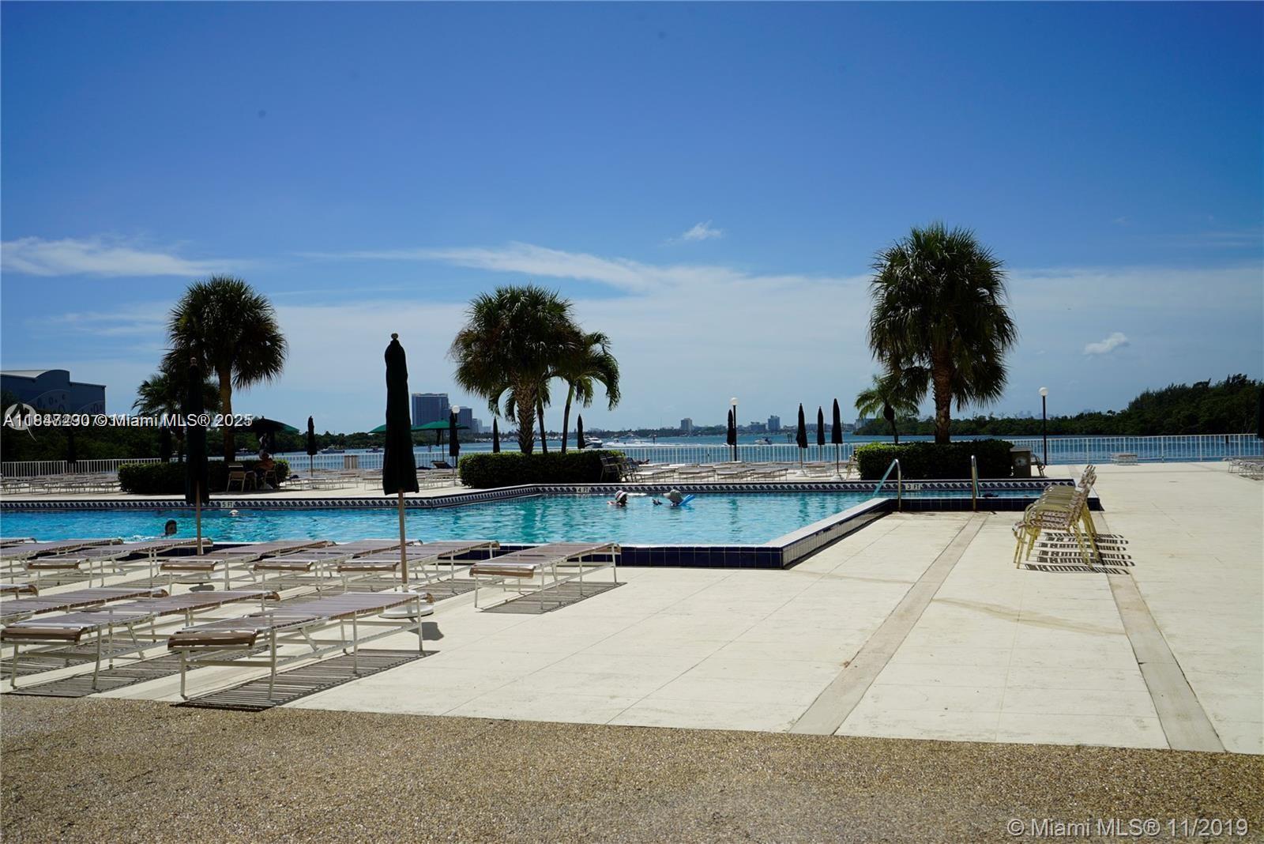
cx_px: 632
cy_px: 422
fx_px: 1229
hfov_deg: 54.4
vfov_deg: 37.9
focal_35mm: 35
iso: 100
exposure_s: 1/250
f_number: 14
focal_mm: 35
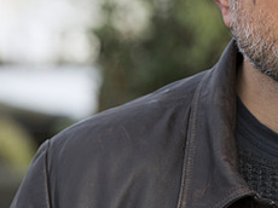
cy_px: 39
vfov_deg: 2.7
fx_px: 4453
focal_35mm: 555
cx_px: 346
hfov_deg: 3.6
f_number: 8
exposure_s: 1/160
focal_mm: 170
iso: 125
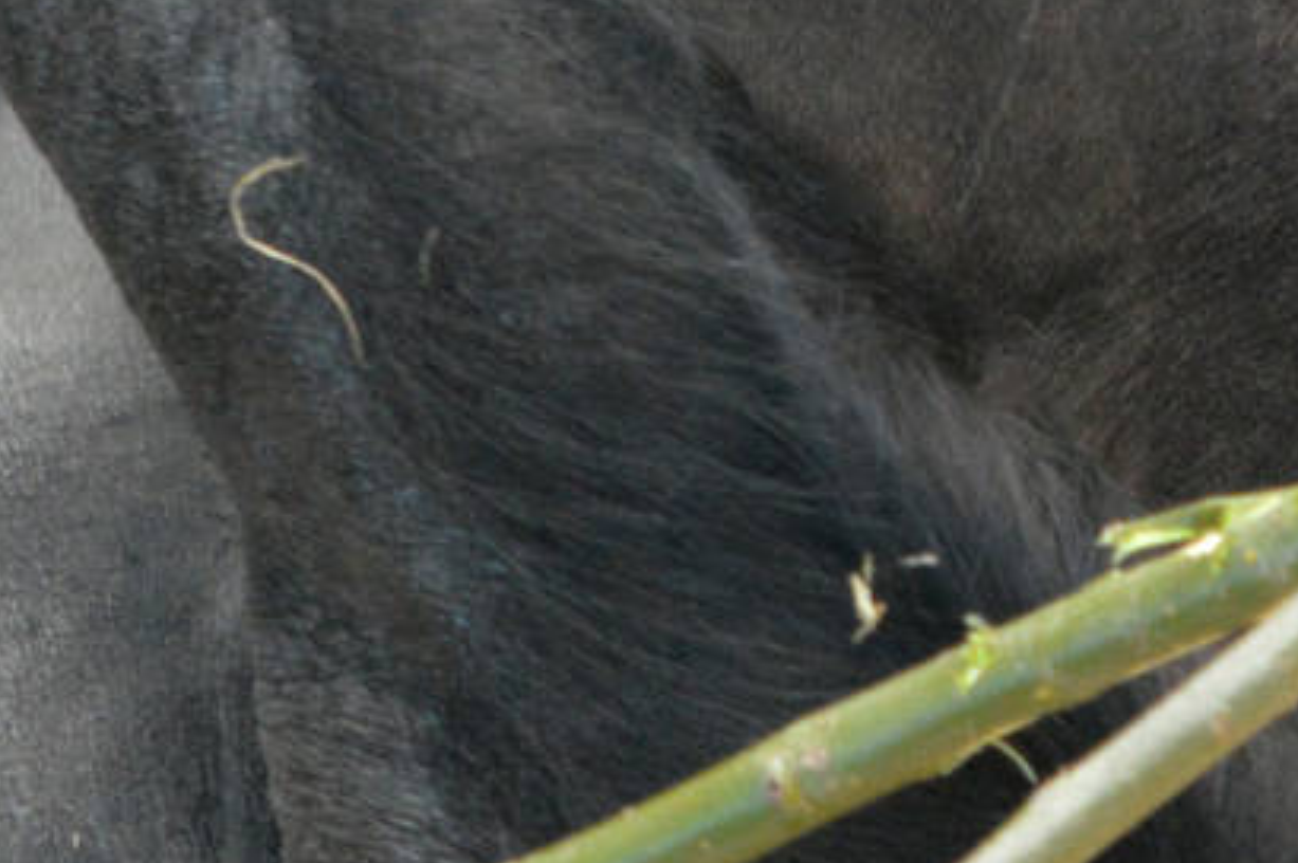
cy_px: -282
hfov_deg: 1.9
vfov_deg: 1.3
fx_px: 39086
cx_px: 1155
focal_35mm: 1085
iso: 1600
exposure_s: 1/80
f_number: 5
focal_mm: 185
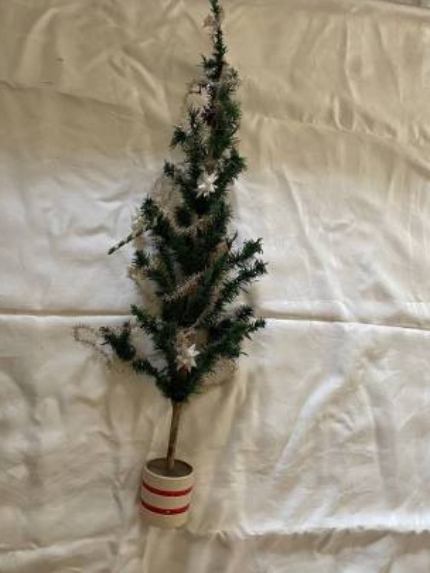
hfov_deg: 49.7
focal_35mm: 28
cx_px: 202
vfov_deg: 63.4
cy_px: 296
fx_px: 464
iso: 250
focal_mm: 4.2
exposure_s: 1/60
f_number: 1.6
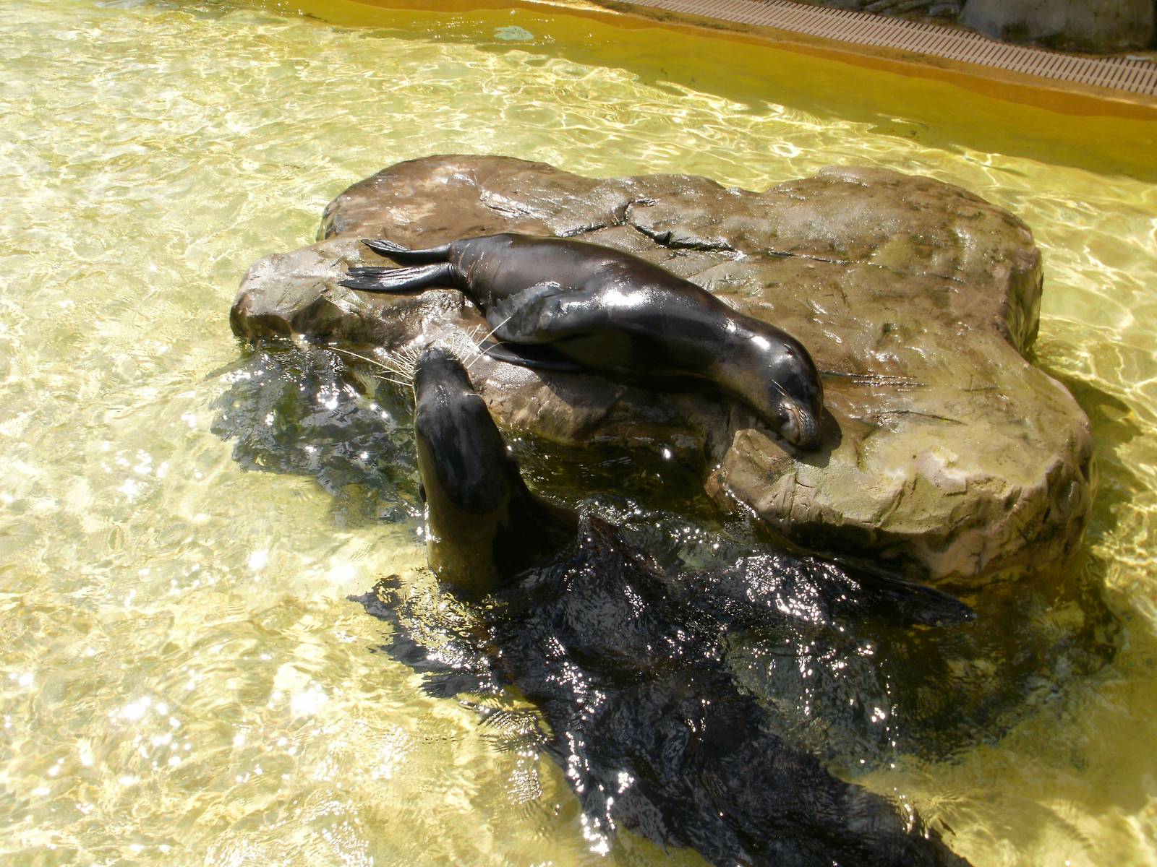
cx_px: 578
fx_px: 1203
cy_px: 434
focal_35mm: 36
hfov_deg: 51.4
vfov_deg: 39.7
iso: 100
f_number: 5.6
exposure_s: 1/400
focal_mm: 6.3
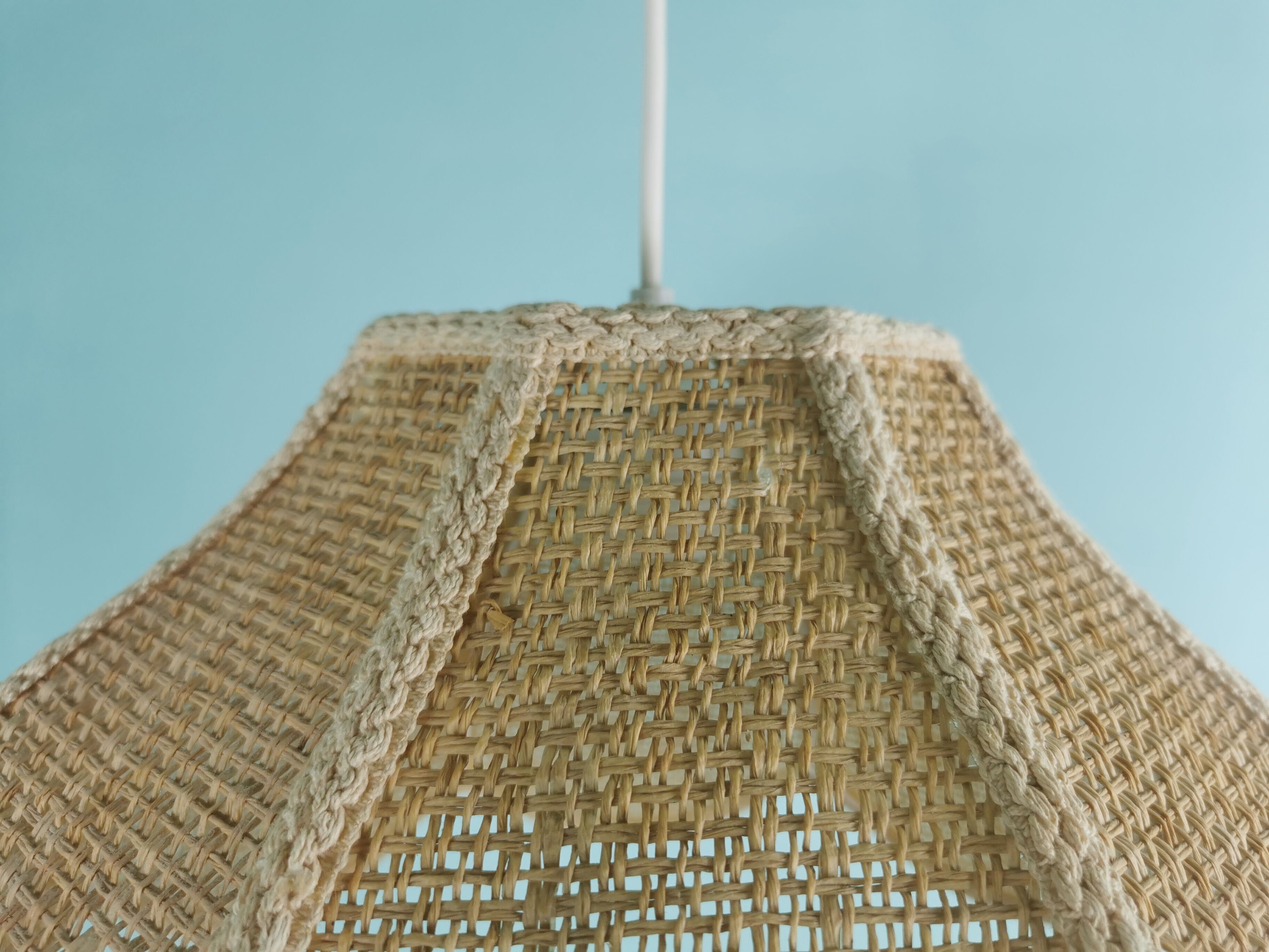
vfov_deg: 51.4
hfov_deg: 65.3
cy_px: 476
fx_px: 990
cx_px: 634
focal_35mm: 27
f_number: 1.8
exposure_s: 1/100
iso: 64
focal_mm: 5.58
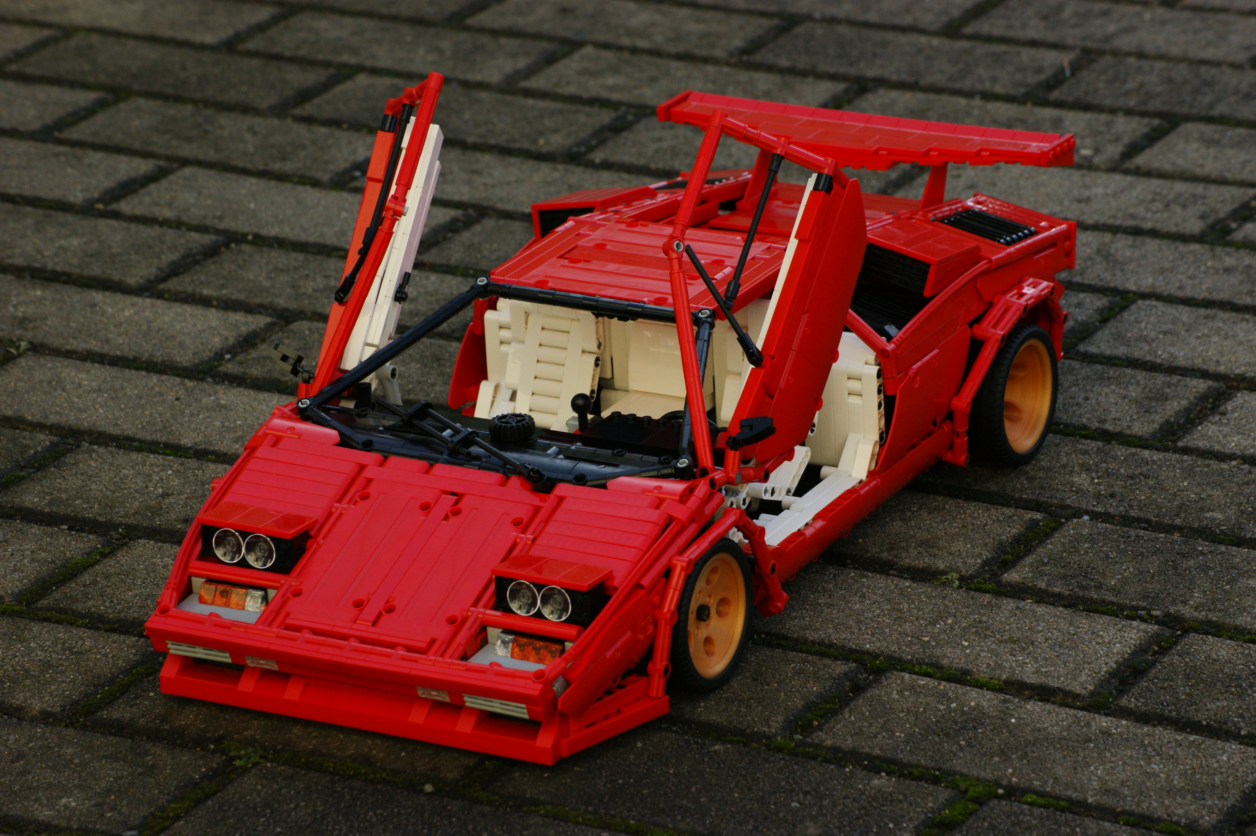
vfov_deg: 10.1
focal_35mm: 135
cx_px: 628
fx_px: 4707
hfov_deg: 15.2
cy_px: 418
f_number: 9
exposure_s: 1/320
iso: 400
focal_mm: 90
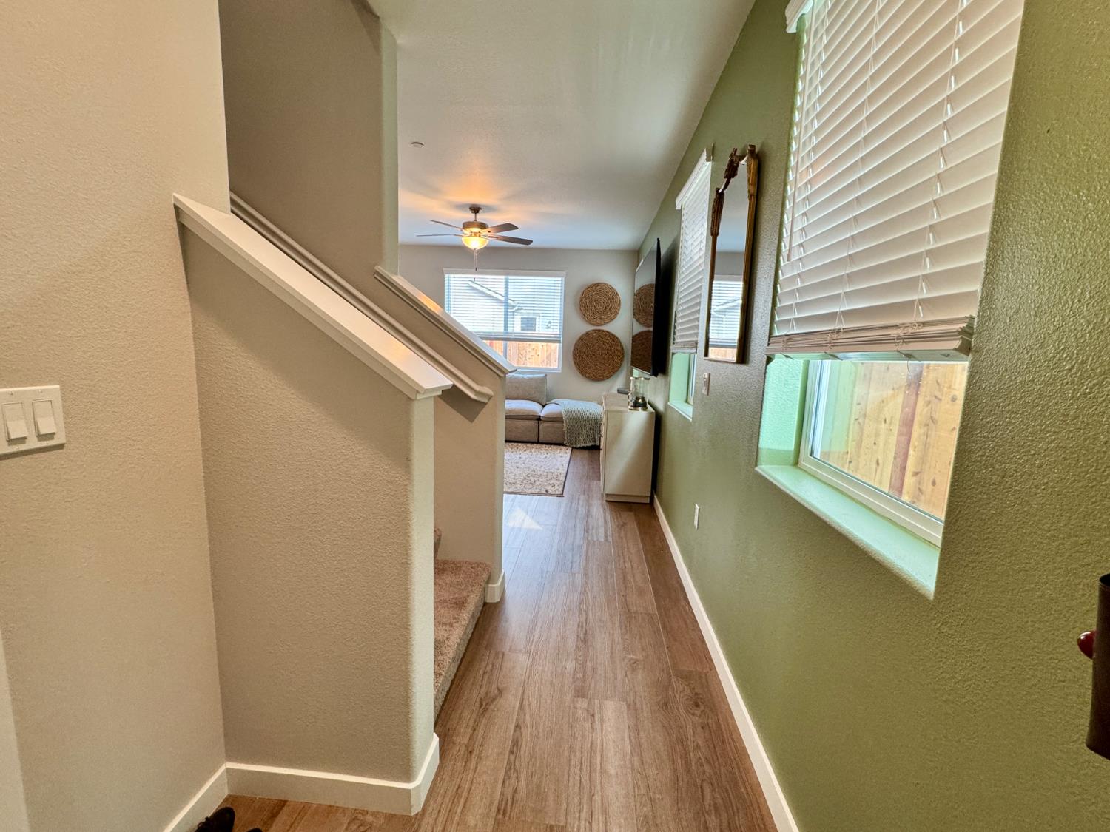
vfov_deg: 85.7
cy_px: 416
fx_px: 449
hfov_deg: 102.1
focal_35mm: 14
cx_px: 555
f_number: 2.2
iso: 250
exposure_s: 1/120
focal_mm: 2.22
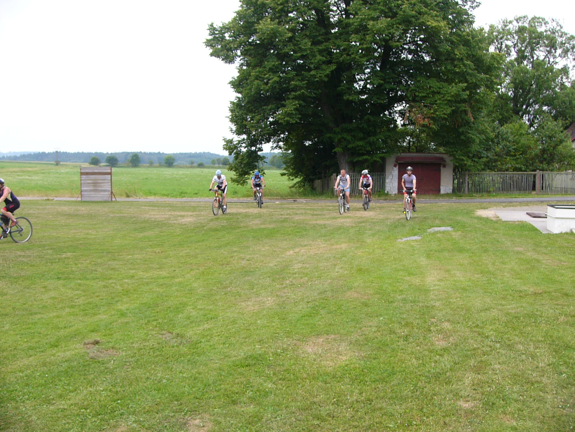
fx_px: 581
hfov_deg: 52.6
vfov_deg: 40.7
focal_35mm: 35
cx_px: 288
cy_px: 216
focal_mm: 4.6
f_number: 3.3
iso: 50
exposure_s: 1/400
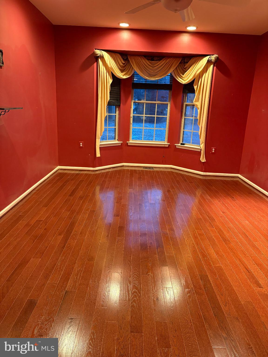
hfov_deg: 53.1
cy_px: 178
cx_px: 134
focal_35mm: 26
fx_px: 268
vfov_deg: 67.3
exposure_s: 1/40
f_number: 1.6
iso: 400
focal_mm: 5.96
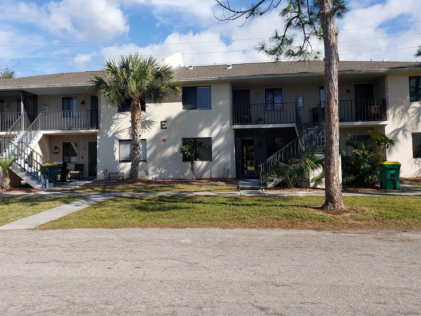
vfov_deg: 45.3
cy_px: 131
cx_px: 179
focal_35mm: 31
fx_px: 377
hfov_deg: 58.1
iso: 50
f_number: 2
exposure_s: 1/1475
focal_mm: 4.6
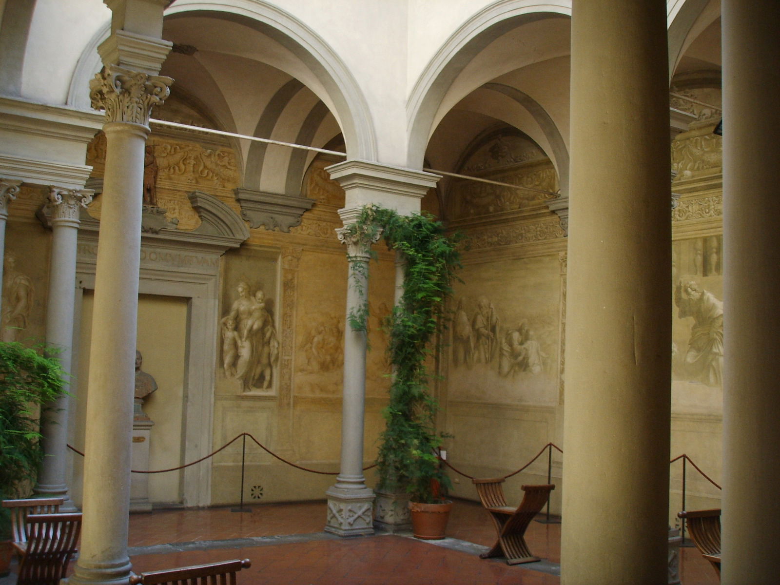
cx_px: 390
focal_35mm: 39
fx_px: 879
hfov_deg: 47.9
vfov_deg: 36.8
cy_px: 292
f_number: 3.5
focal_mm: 6.6
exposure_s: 1/45
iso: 120
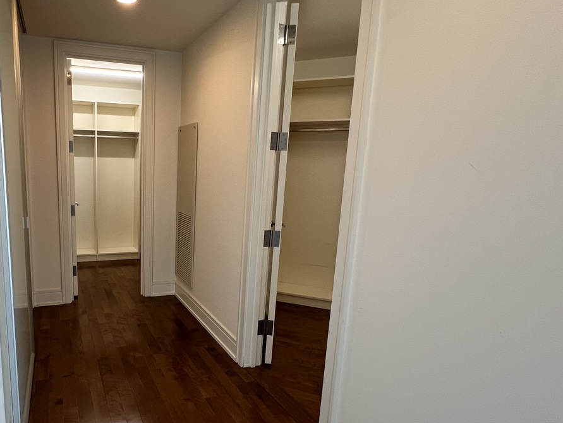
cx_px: 171
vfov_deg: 63.3
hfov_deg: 75.5
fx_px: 342
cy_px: 234
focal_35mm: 21
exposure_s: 1/120
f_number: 1.8
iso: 200
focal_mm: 1.57
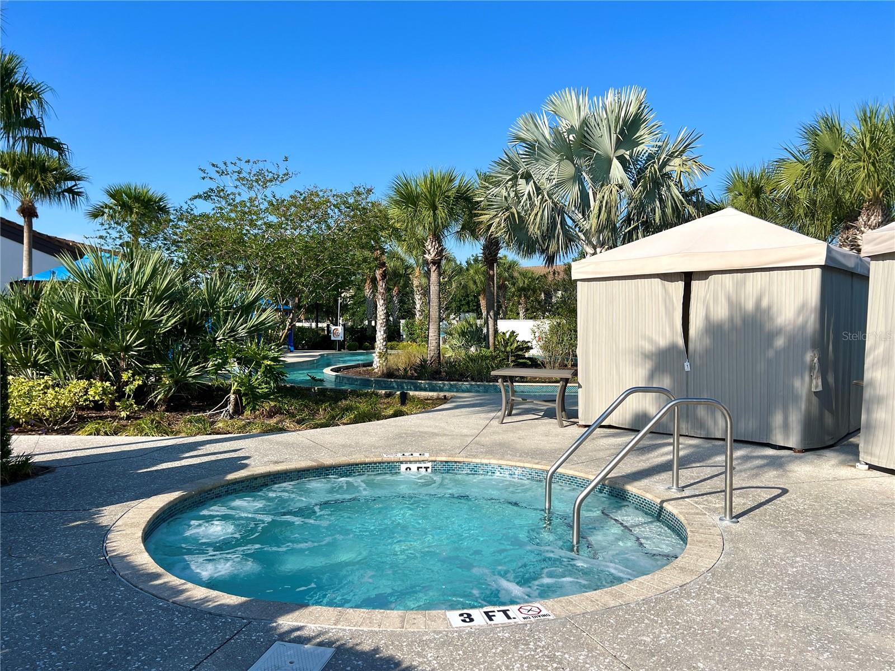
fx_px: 672
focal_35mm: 26
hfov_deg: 67.3
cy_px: 336
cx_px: 448
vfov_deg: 53.1
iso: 50
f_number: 1.5
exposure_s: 1/4630
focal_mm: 5.7
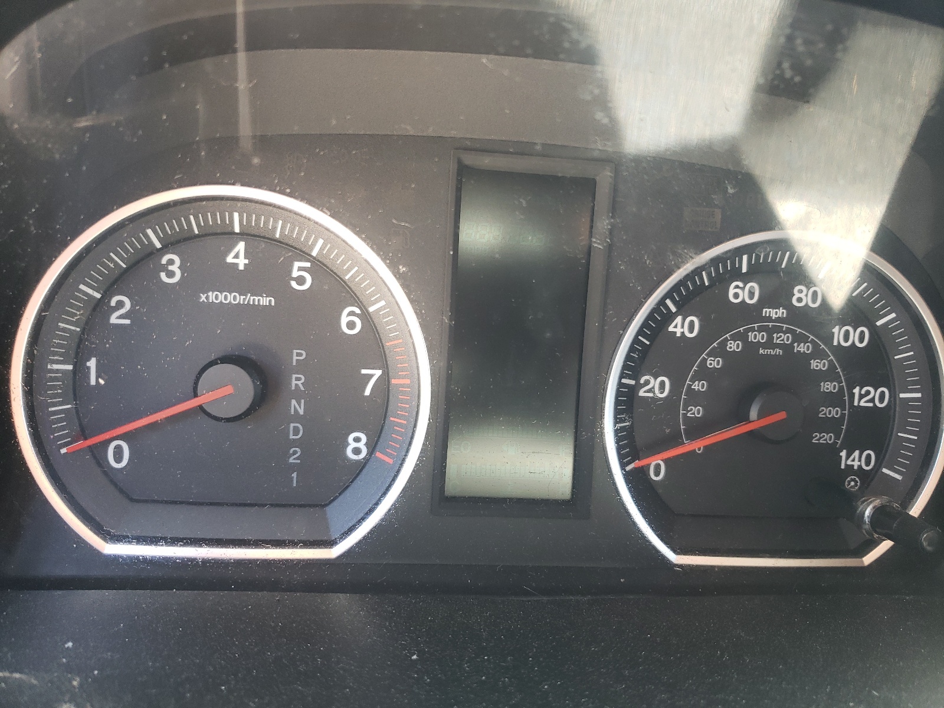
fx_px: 709
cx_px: 472
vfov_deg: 53.1
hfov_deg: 67.3
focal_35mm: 26
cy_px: 354
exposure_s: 1/60.2
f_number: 1.5
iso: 93
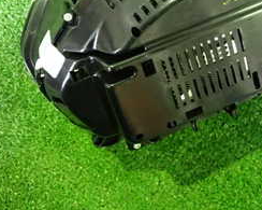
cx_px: 239
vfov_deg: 20.4
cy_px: -12
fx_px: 558
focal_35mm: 72
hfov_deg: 25.5
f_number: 2.3
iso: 800
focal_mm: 5.4
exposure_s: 1/25
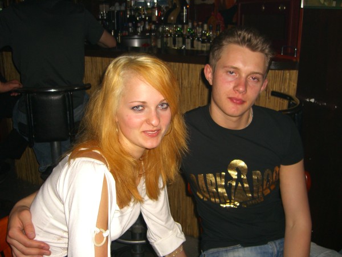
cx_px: 171
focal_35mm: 38
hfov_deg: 49.0
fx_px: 375
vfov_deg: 37.7
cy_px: 128
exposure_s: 1/60
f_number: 2.8
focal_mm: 7.9
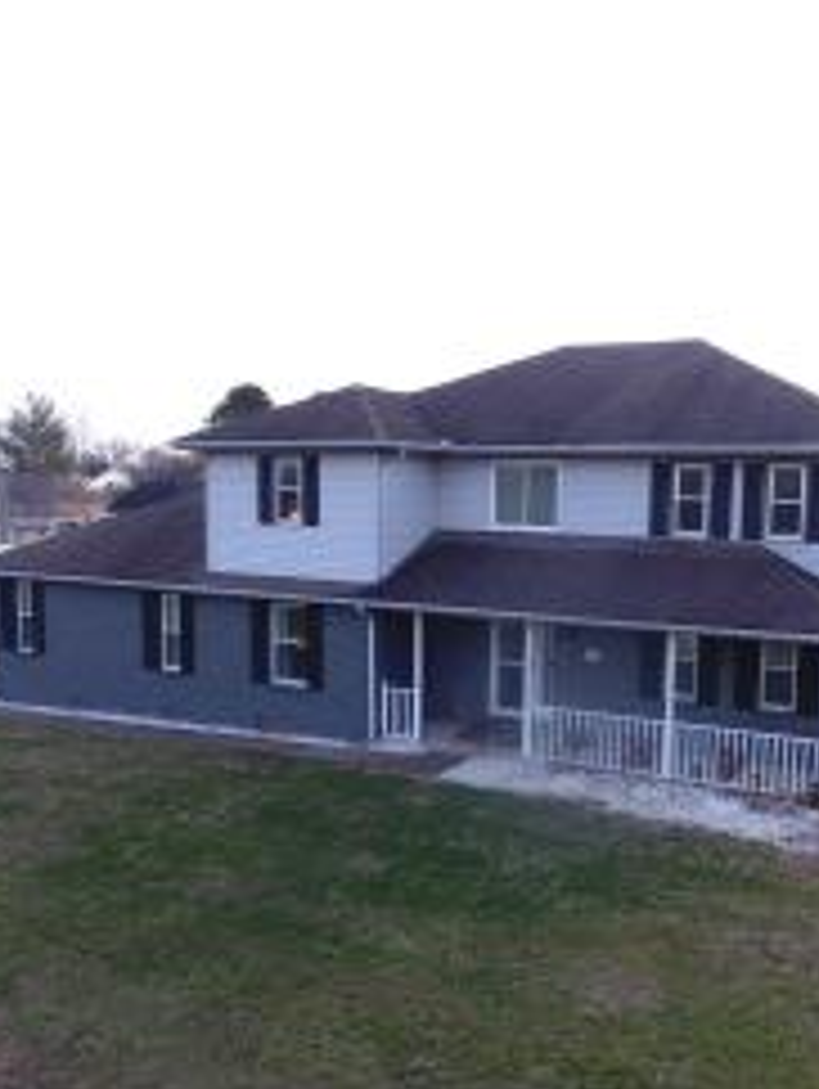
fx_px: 1039
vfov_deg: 55.1
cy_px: 621
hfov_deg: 42.7
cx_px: 513
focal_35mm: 33
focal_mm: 3.61
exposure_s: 1/100
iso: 135
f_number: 2.8
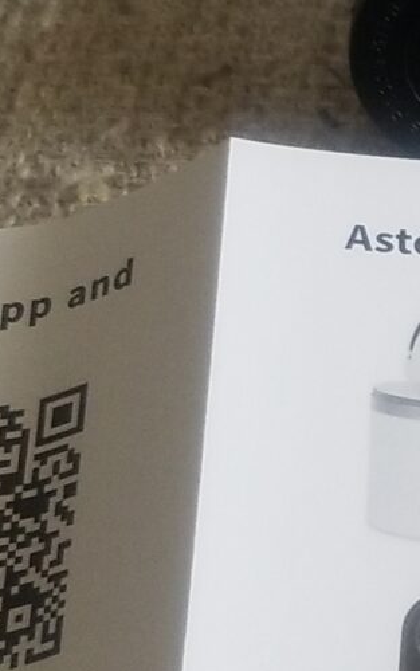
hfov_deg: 8.9
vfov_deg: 14.8
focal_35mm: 141
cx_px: 785
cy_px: 322
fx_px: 2579
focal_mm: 4.25
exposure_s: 1/40
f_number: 1.7
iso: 160
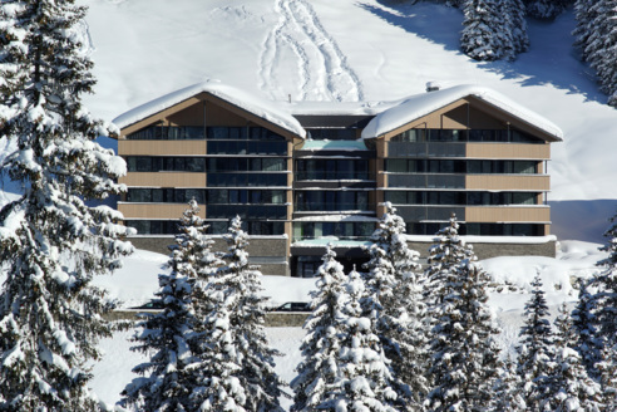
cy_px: 206
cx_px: 308
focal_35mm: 140
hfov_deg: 14.7
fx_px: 2399
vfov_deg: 9.8
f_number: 8
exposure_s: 1/640
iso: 100
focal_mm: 140
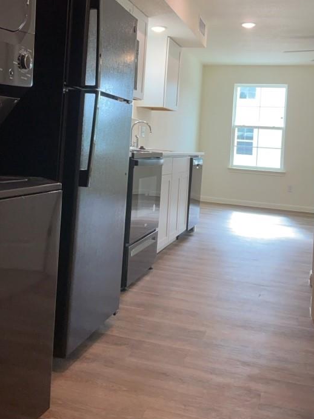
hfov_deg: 35.9
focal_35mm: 40
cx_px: 135
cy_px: 136
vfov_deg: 46.0
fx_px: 484
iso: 64
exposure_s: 1/100
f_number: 1.8
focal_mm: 3
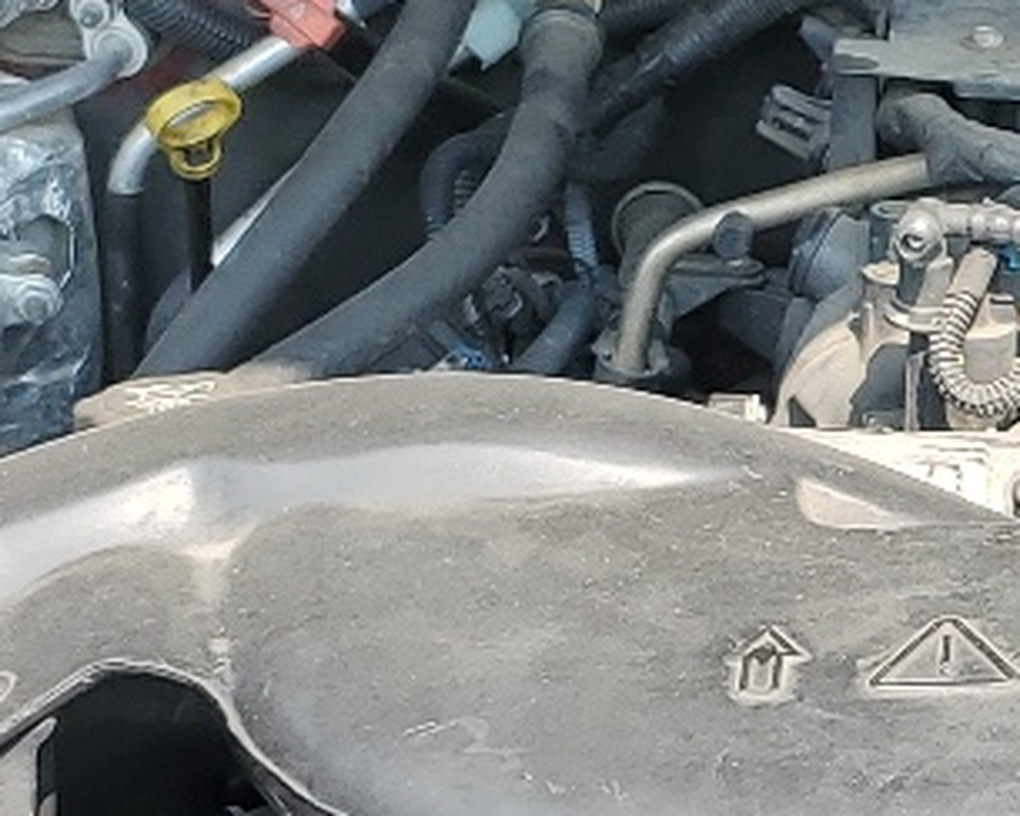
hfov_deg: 14.3
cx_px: 1003
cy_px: 555
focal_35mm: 133
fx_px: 4015
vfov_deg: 11.6
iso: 50
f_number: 1.5
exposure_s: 1/833
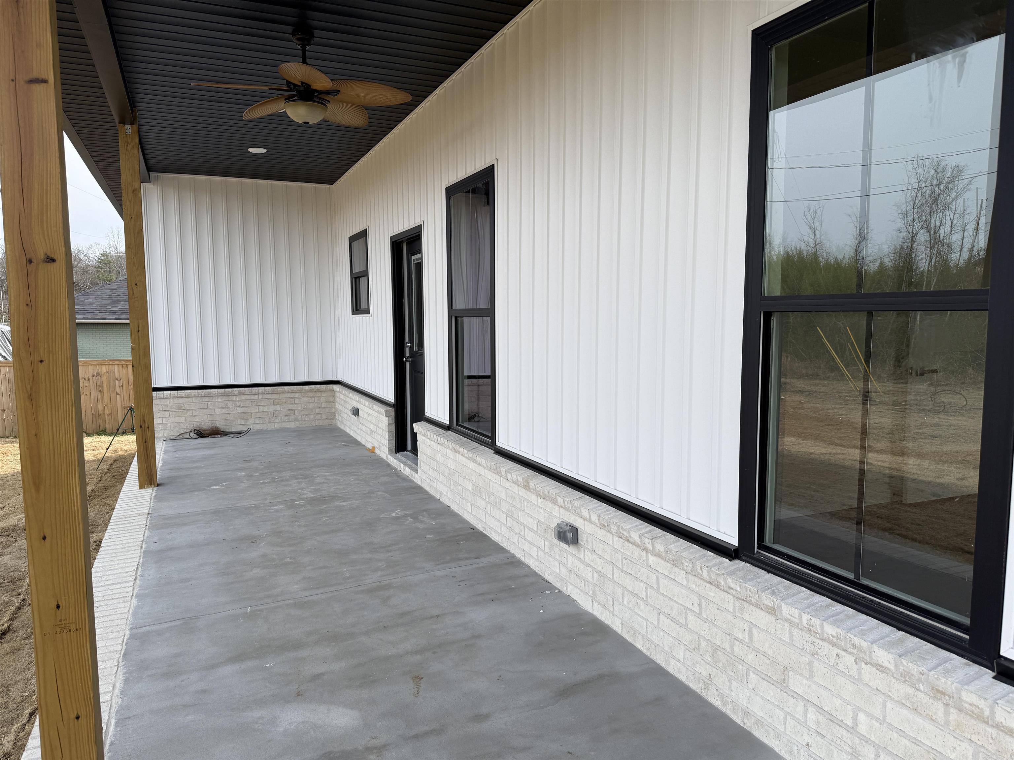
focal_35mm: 24
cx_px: 507
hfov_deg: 71.6
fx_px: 703
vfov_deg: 56.8
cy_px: 380
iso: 80
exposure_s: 1/1901
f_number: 1.78
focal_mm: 6.76
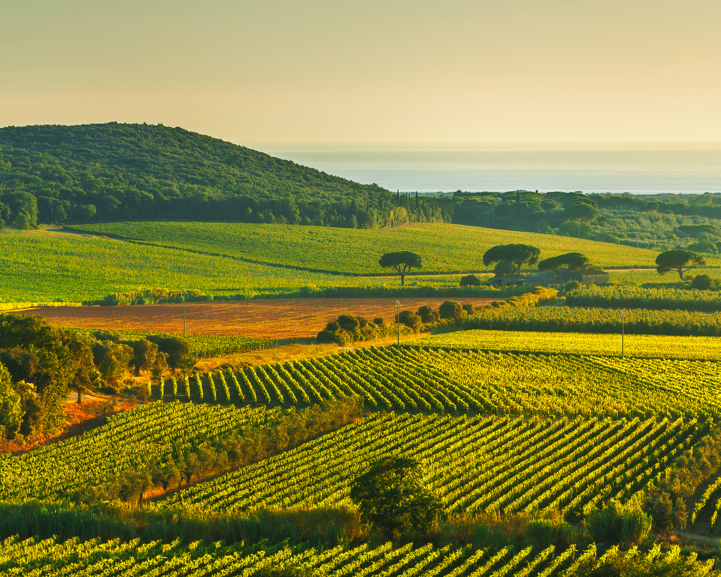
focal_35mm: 218
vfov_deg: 7.1
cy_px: 191
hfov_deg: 8.9
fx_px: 4653
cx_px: 338
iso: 50
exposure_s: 1/125
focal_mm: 73
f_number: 6.3
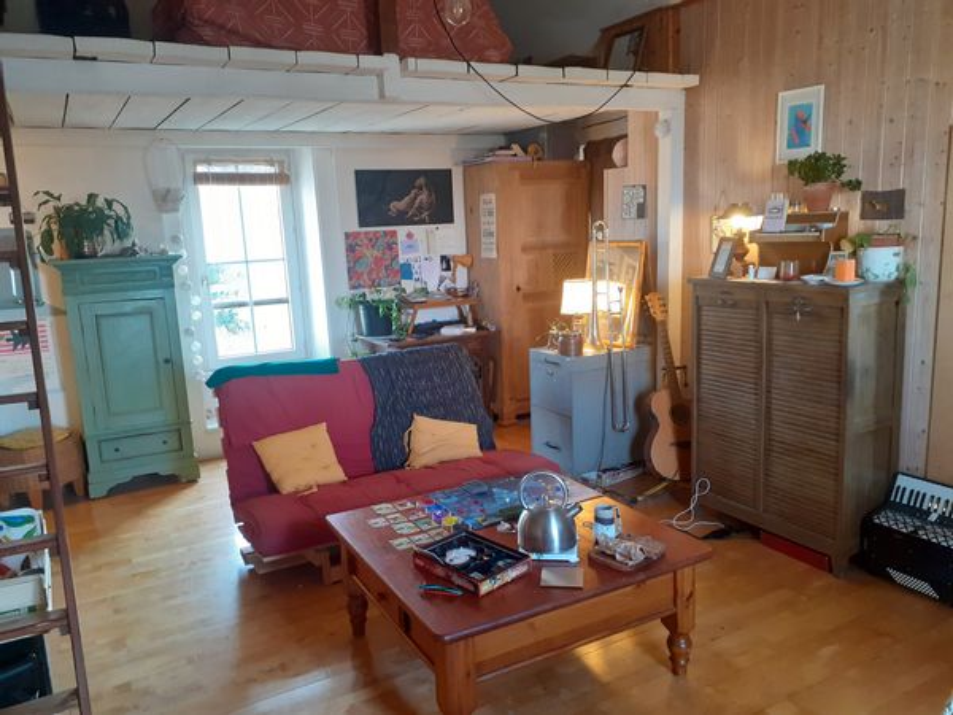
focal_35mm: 27
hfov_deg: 65.3
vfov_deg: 51.4
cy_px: 358
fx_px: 743
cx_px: 476
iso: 200
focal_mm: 3.6
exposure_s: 1/50
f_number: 1.9
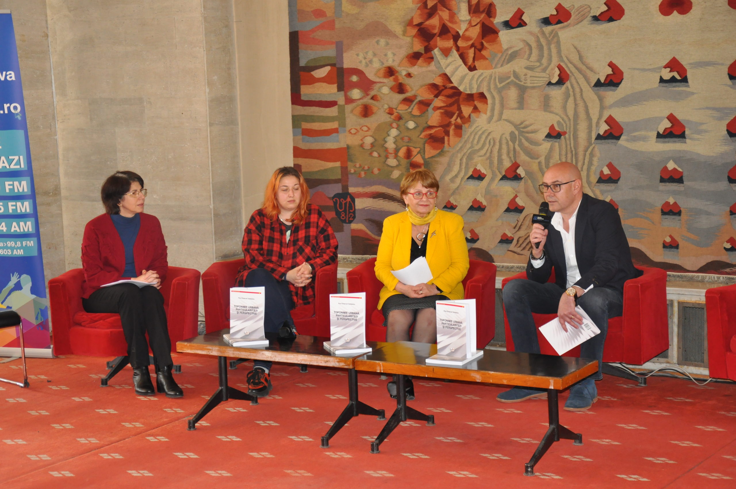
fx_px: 1470
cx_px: 368
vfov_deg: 18.9
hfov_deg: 28.1
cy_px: 244
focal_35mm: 72
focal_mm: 48
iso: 800
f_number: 4.8
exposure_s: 1/60
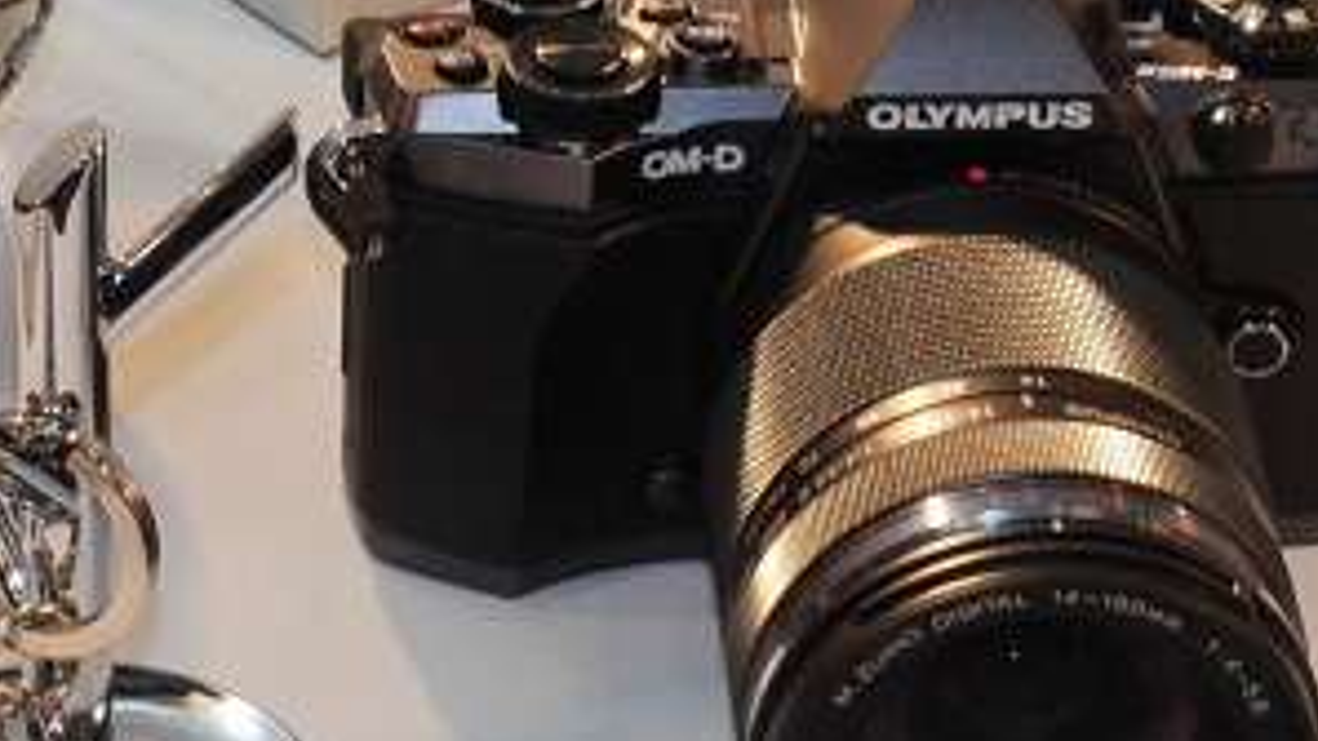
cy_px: 40
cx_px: 564
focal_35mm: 154
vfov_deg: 7.8
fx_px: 5382
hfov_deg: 14.0
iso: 800
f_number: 9
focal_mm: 35
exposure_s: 1/60
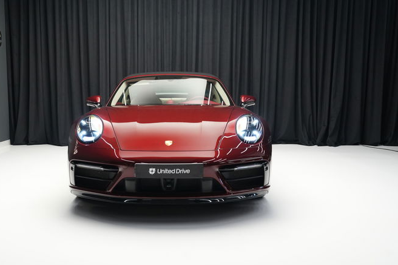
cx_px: 166
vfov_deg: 32.6
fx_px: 453
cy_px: 126
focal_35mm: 41
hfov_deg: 47.2
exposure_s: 1/40
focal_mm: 35
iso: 2000
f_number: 4
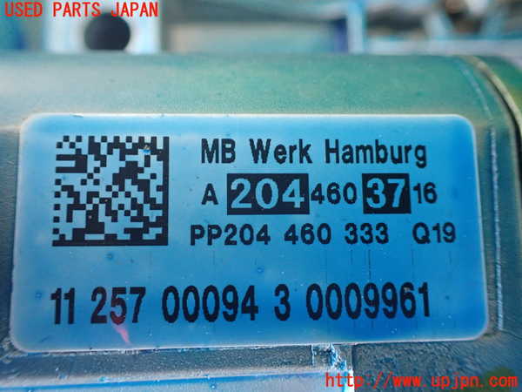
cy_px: 196
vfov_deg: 46.8
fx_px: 452
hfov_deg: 60.0
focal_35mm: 30
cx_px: 261
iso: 800
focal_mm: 5.4
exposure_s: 1/40
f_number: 2.3
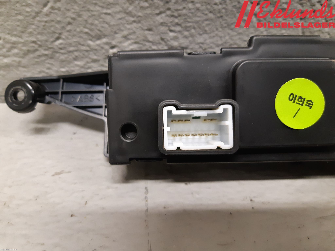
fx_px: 252
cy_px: 126
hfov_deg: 67.3
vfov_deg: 53.1
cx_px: 168
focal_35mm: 26
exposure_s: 1/50
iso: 250
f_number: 1.7
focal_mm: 3.93
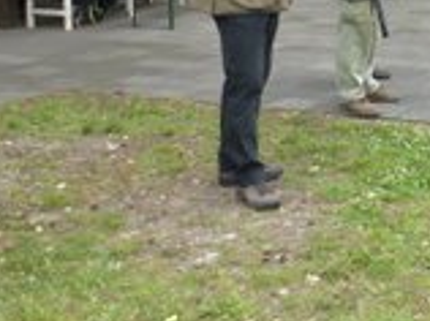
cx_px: 501
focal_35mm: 73
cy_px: -44
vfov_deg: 19.2
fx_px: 905
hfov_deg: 24.5
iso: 100
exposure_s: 1/125
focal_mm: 4.3
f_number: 3.3
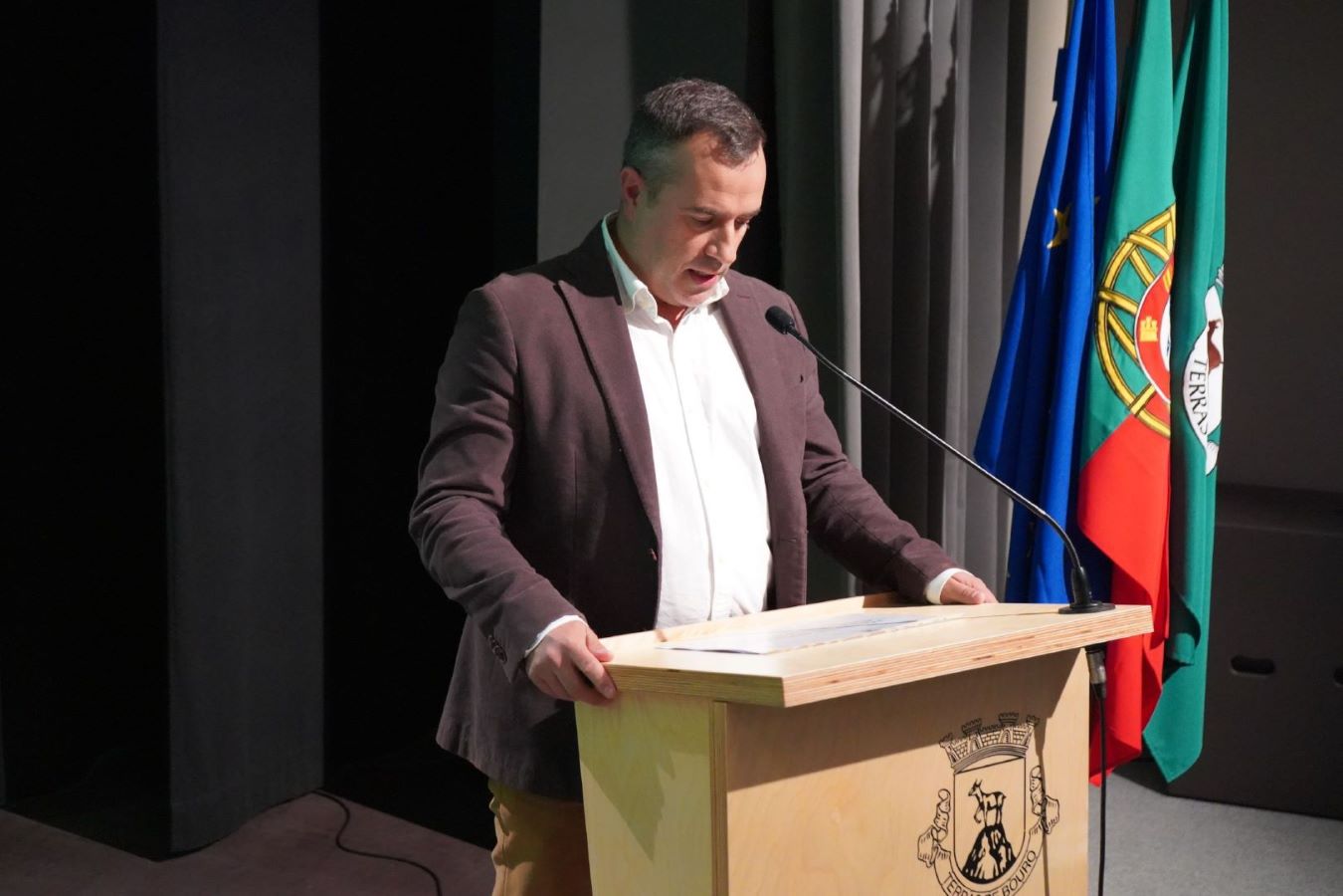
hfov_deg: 41.9
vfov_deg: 28.6
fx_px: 1753
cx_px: 672
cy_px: 448
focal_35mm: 47
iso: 12800
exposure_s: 1/160
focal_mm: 47
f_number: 4.5
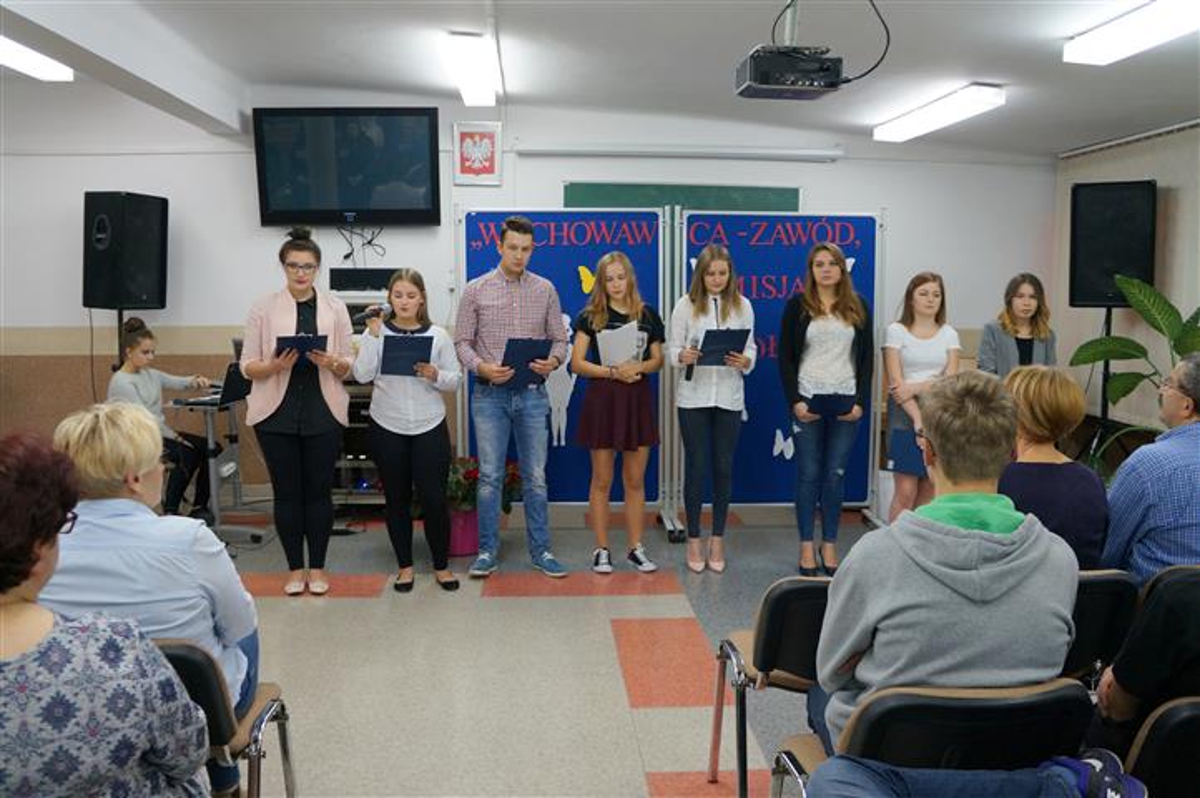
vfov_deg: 45.6
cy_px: 399
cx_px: 600
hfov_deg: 64.6
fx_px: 949
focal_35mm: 28
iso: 640
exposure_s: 1/60
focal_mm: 19
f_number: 4
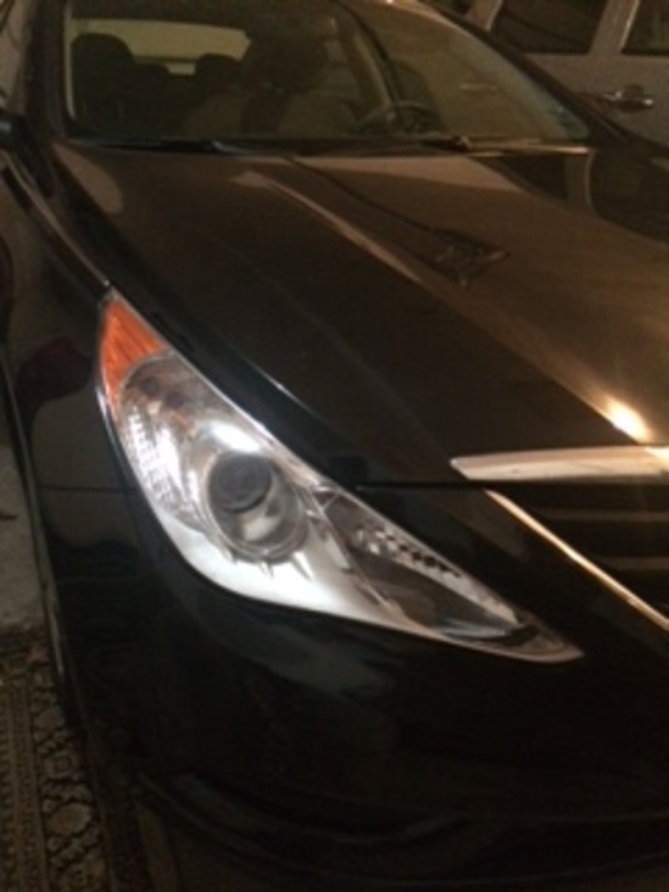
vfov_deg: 61.7
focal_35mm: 29
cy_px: 446
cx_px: 334
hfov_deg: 48.2
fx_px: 747
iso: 1250
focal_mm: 4.15
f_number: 2.2
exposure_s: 1/15
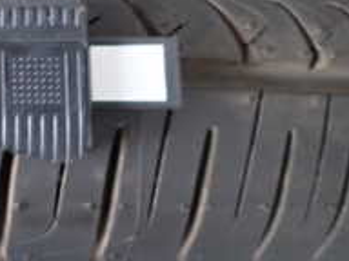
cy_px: 2
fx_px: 786
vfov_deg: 18.4
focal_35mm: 78
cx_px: -93
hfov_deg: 22.6
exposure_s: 1/30
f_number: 2
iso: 200
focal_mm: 4.5
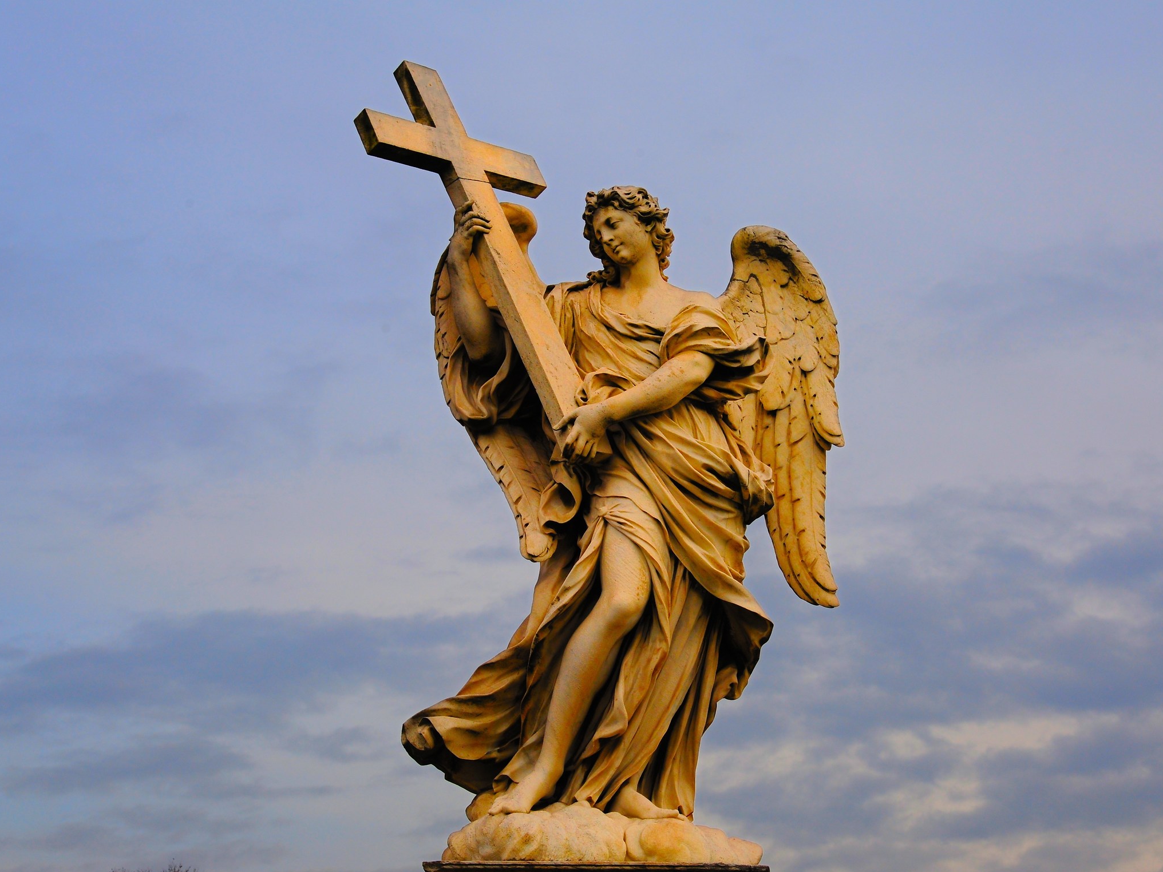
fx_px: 1982
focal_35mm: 59
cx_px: 630
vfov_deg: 24.8
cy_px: 429
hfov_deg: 32.7
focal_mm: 52
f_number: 10
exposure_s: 1/400
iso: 800
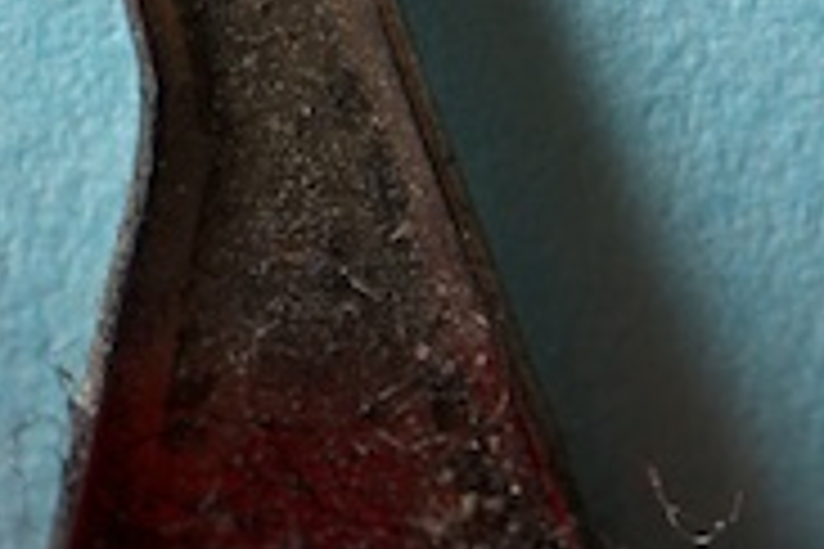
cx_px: -432
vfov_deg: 2.0
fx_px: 15769
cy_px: -1019
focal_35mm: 689
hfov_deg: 3.0
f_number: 11
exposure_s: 1/160
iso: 200
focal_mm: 105
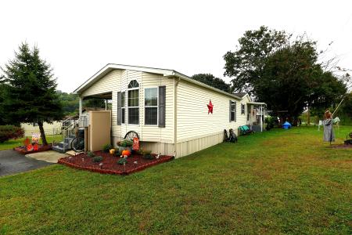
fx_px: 161
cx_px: 176
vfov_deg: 72.1
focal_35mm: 16
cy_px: 118
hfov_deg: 95.0
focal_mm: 11
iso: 100
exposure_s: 1/100
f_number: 5
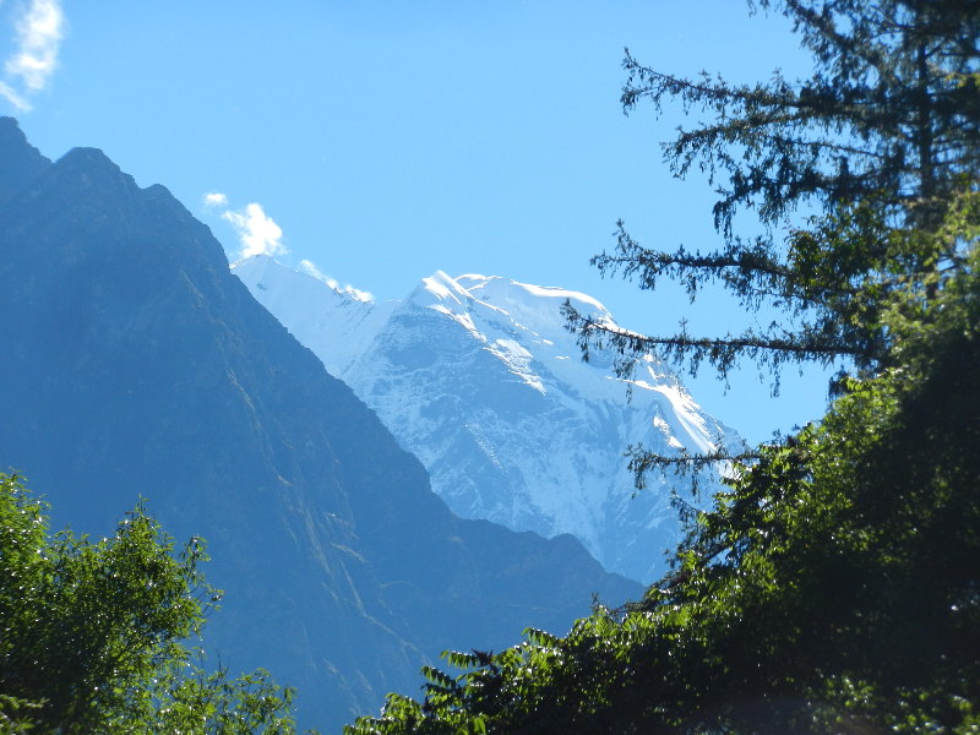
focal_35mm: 189
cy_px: 368
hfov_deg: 10.5
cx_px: 490
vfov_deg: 7.9
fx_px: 5351
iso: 160
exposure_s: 1/640
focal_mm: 34
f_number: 5.3
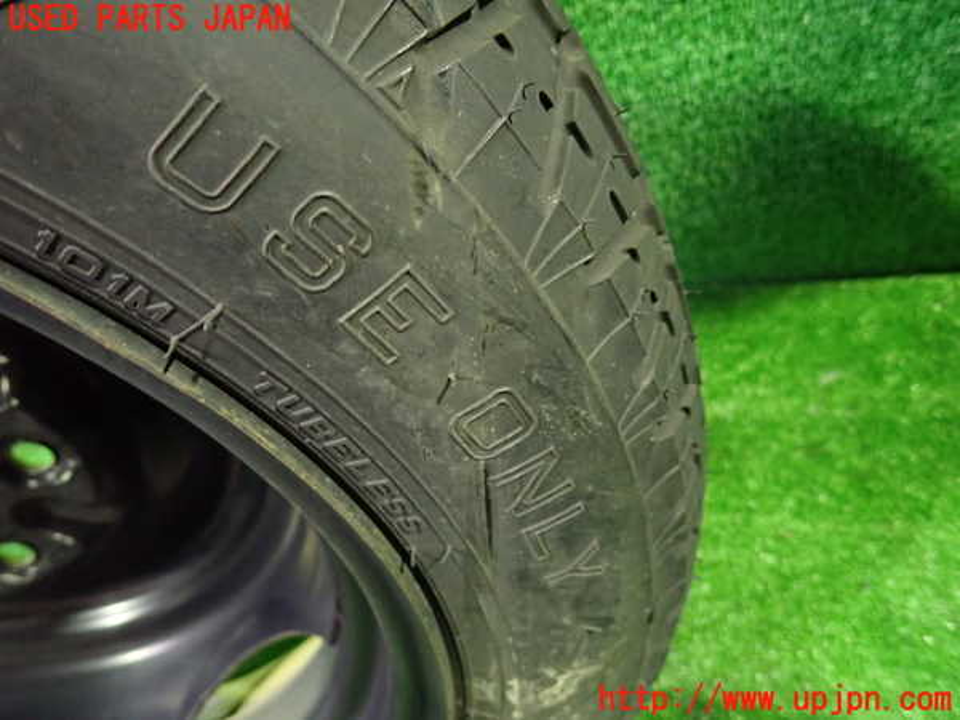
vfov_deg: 54.9
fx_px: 693
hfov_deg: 69.4
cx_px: 480
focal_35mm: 25
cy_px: 360
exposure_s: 1/25
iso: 800
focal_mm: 4.5
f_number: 2
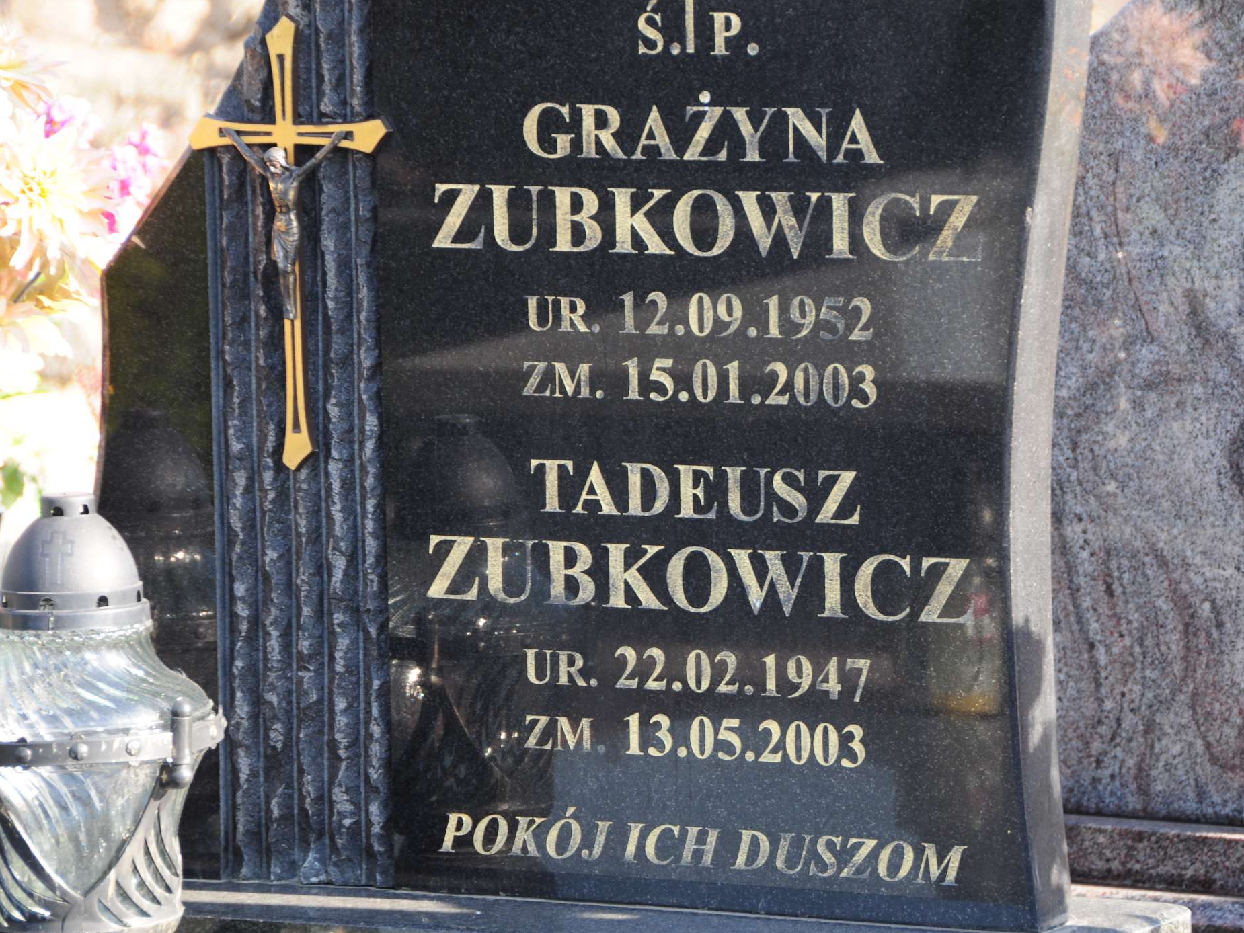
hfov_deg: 9.1
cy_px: 464
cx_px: 670
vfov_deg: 6.8
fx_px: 7799
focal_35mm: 217
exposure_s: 1/80
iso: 220
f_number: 7.1
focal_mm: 130
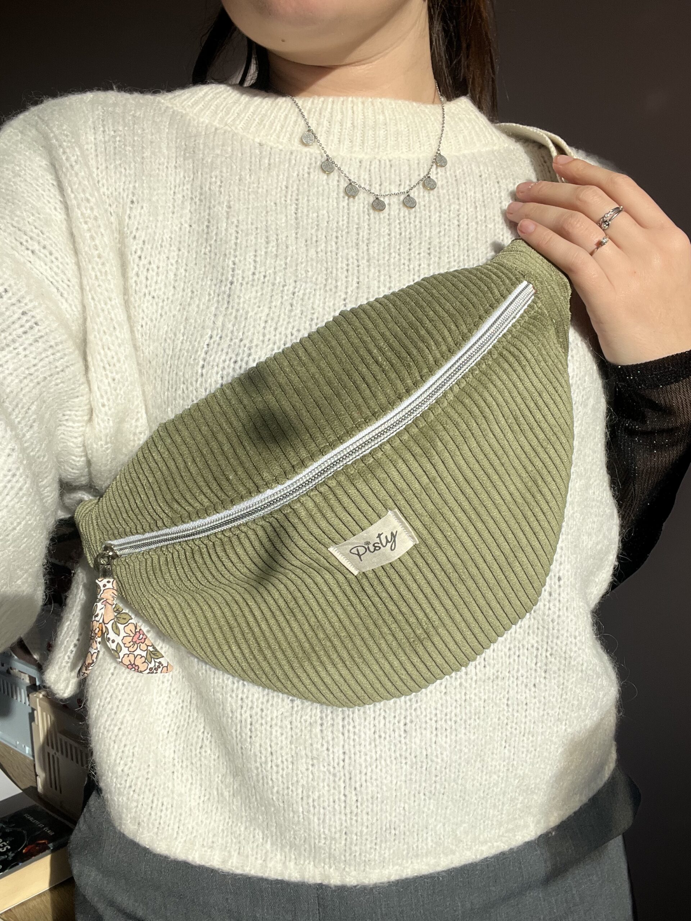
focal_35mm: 30
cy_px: 460
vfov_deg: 60.0
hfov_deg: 46.8
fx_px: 798
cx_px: 346
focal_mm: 2.71
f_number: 2.2
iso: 32
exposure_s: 1/1080
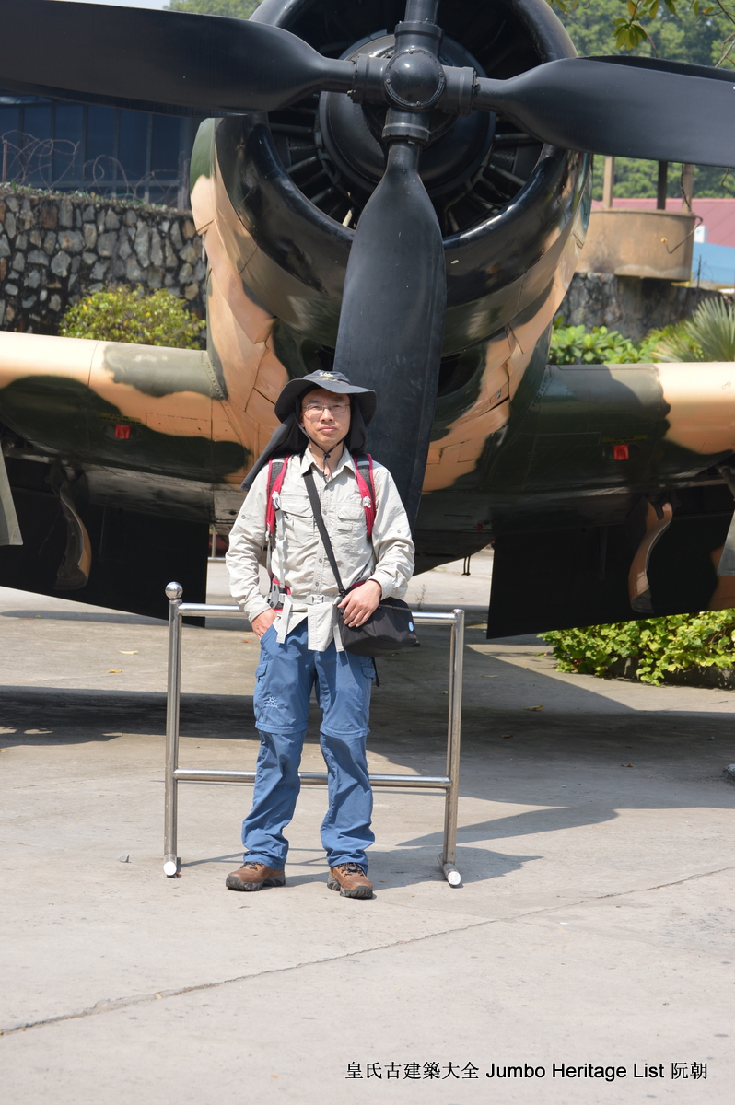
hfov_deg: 16.5
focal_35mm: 82
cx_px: 368
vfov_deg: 24.6
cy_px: 552
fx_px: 2531
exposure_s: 1/250
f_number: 8
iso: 100
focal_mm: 55
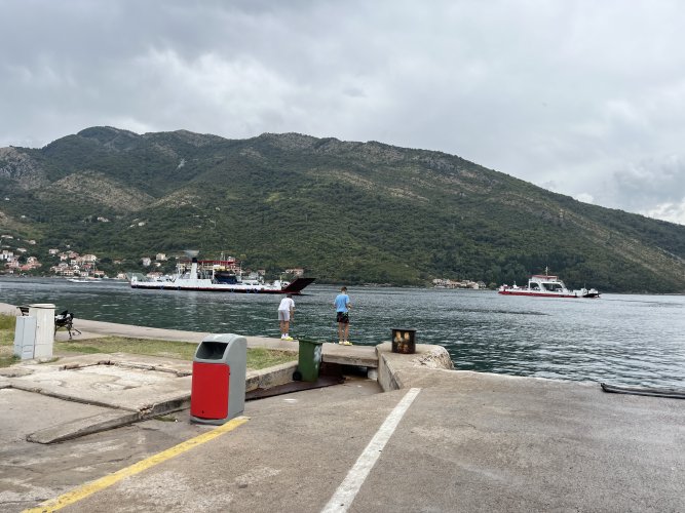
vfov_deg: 53.0
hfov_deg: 67.3
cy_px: 256
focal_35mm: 26
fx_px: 514
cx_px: 342
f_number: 1.6
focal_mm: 5.1
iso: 50
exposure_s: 1/1266
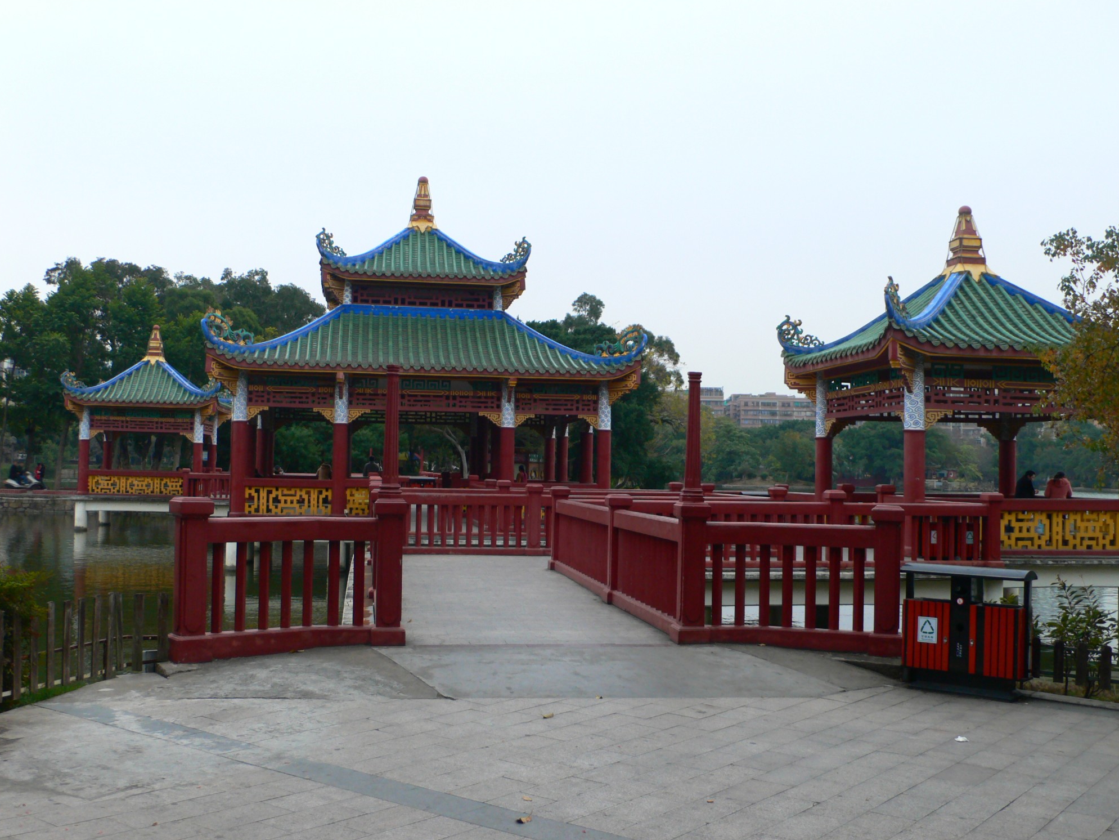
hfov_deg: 52.6
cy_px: 425
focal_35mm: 35
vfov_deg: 40.7
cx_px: 550
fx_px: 1131
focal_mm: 6.3
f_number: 2.8
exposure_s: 1/50
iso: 80
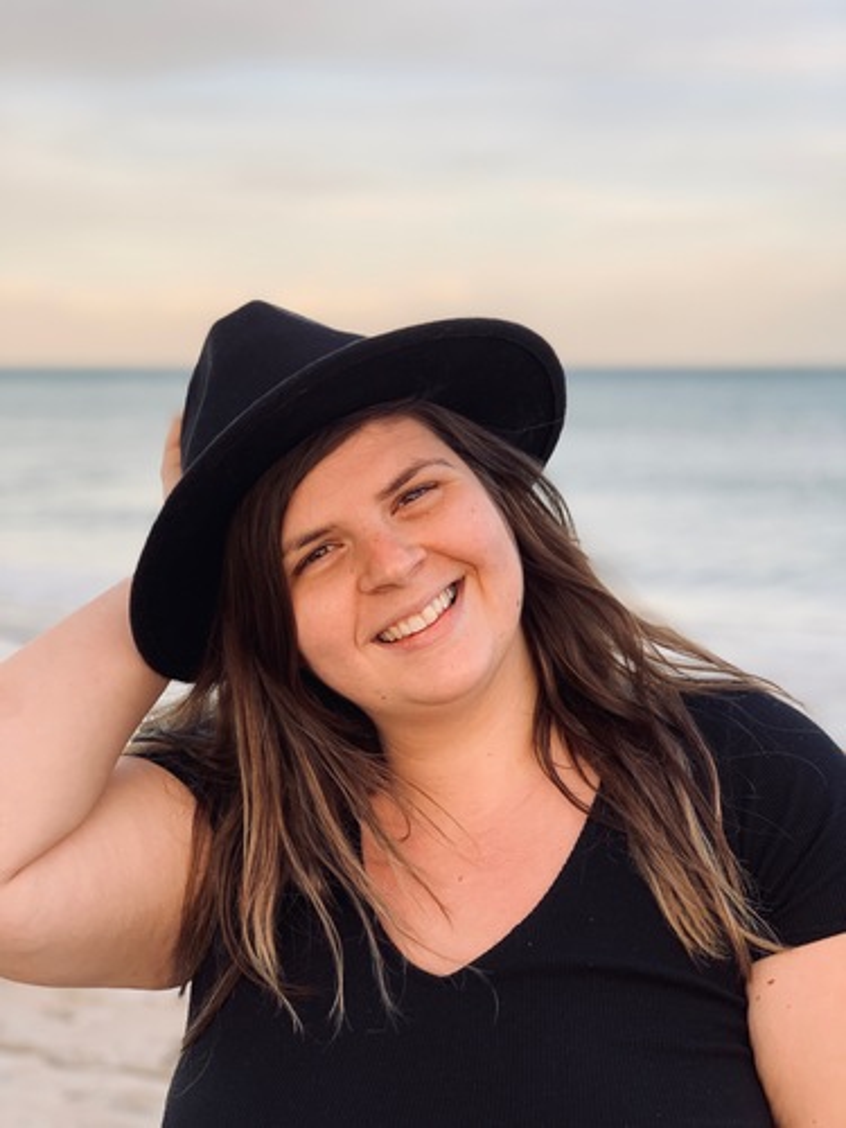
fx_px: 1694
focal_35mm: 52
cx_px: 423
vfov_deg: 36.8
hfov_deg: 28.0
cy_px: 564
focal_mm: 6
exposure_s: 1/122
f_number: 2.4
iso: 32
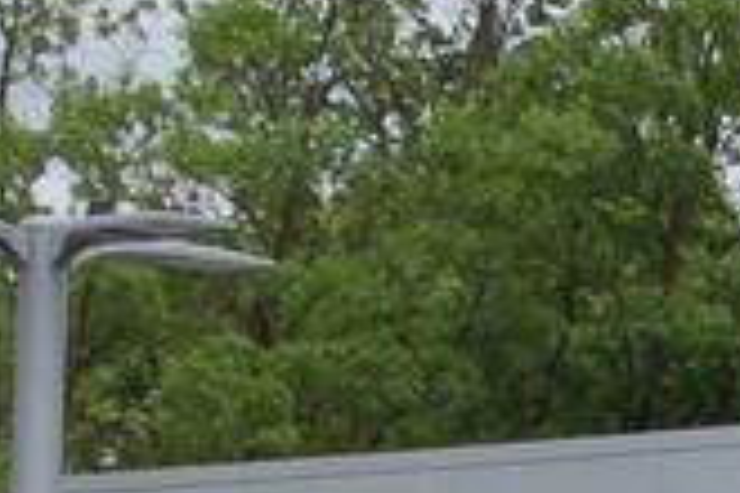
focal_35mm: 466
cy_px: 1105
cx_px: 1597
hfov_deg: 4.4
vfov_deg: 2.9
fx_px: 9578
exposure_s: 1/320
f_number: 9
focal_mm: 50
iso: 200
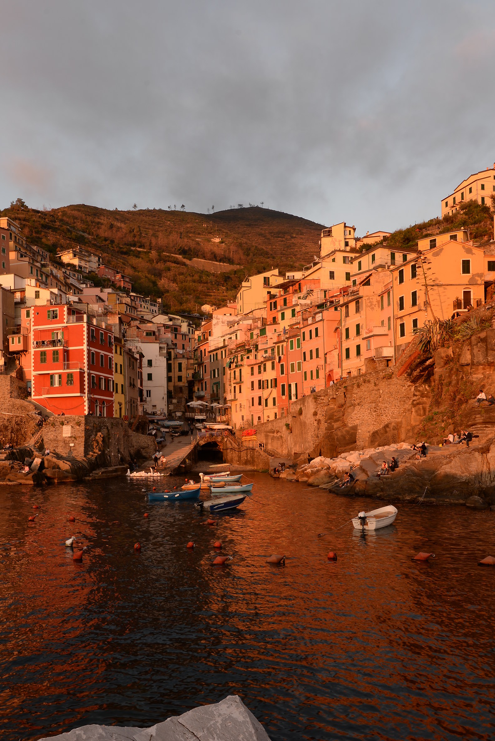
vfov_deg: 59.8
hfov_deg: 42.0
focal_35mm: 31
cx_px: 179
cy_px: 439
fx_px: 639
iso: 100
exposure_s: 1/20
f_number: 11
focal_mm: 23
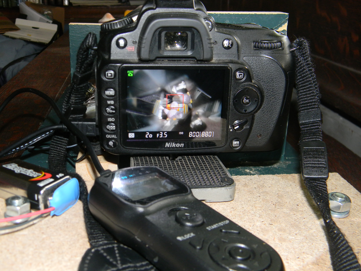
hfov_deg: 45.8
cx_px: 180
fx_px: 428
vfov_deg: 35.1
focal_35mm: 41
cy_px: 136
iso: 200
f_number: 3.8
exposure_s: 1/30
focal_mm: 7.3
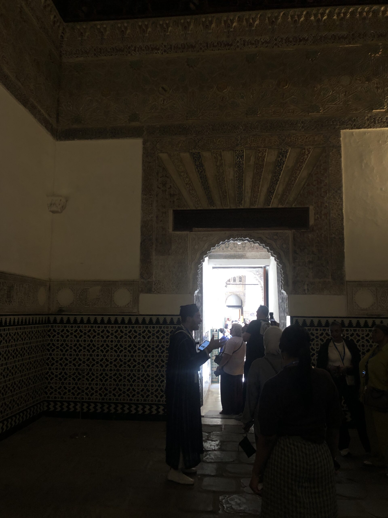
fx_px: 418
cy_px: 259
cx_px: 194
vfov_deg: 63.4
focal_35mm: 28
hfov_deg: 49.7
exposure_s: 1/17
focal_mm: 4
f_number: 1.8
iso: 64
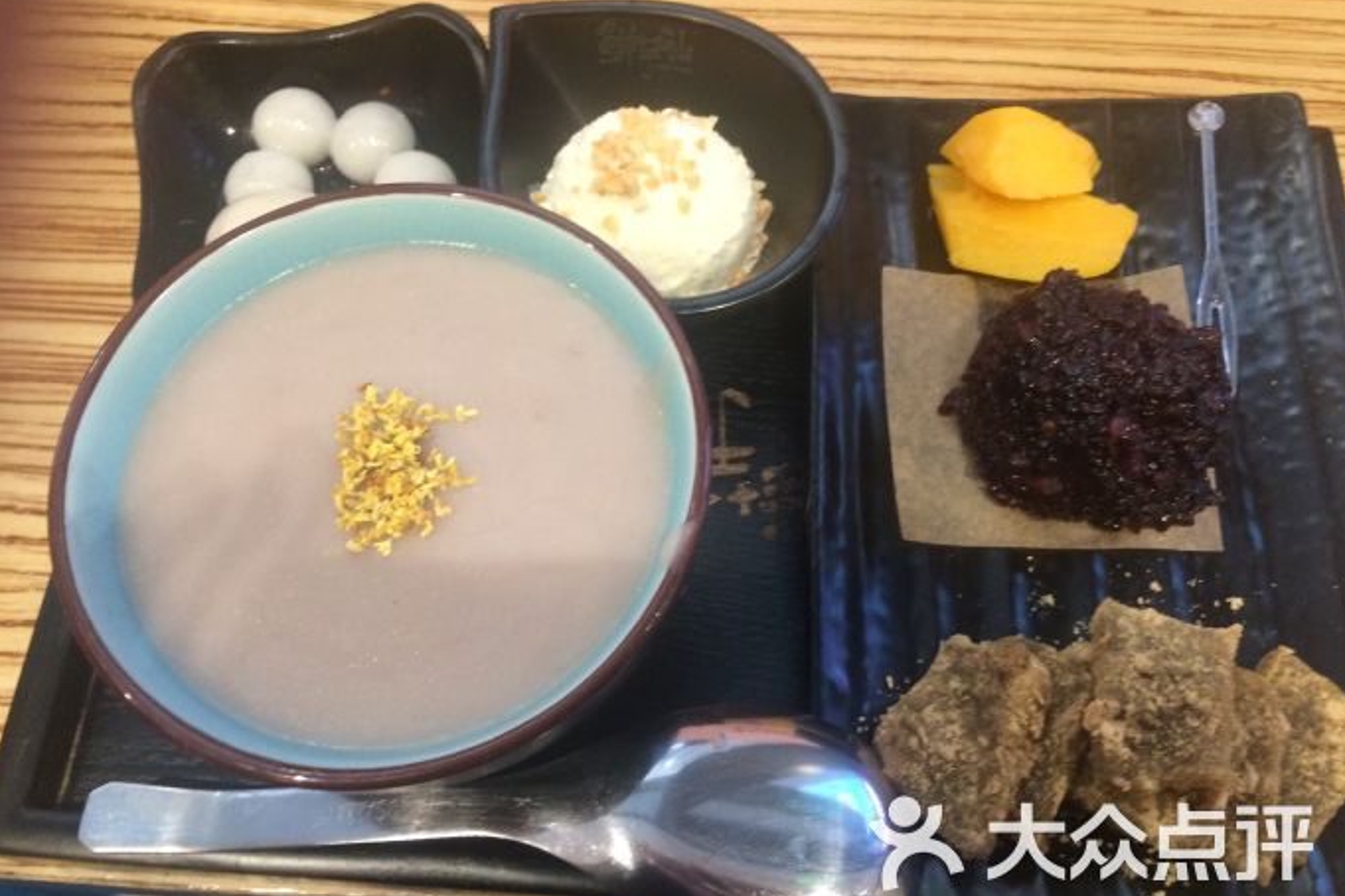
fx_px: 1158
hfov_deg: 60.3
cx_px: 673
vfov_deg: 42.3
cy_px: 427
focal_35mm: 31
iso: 250
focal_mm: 4.15
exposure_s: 1/33
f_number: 2.2
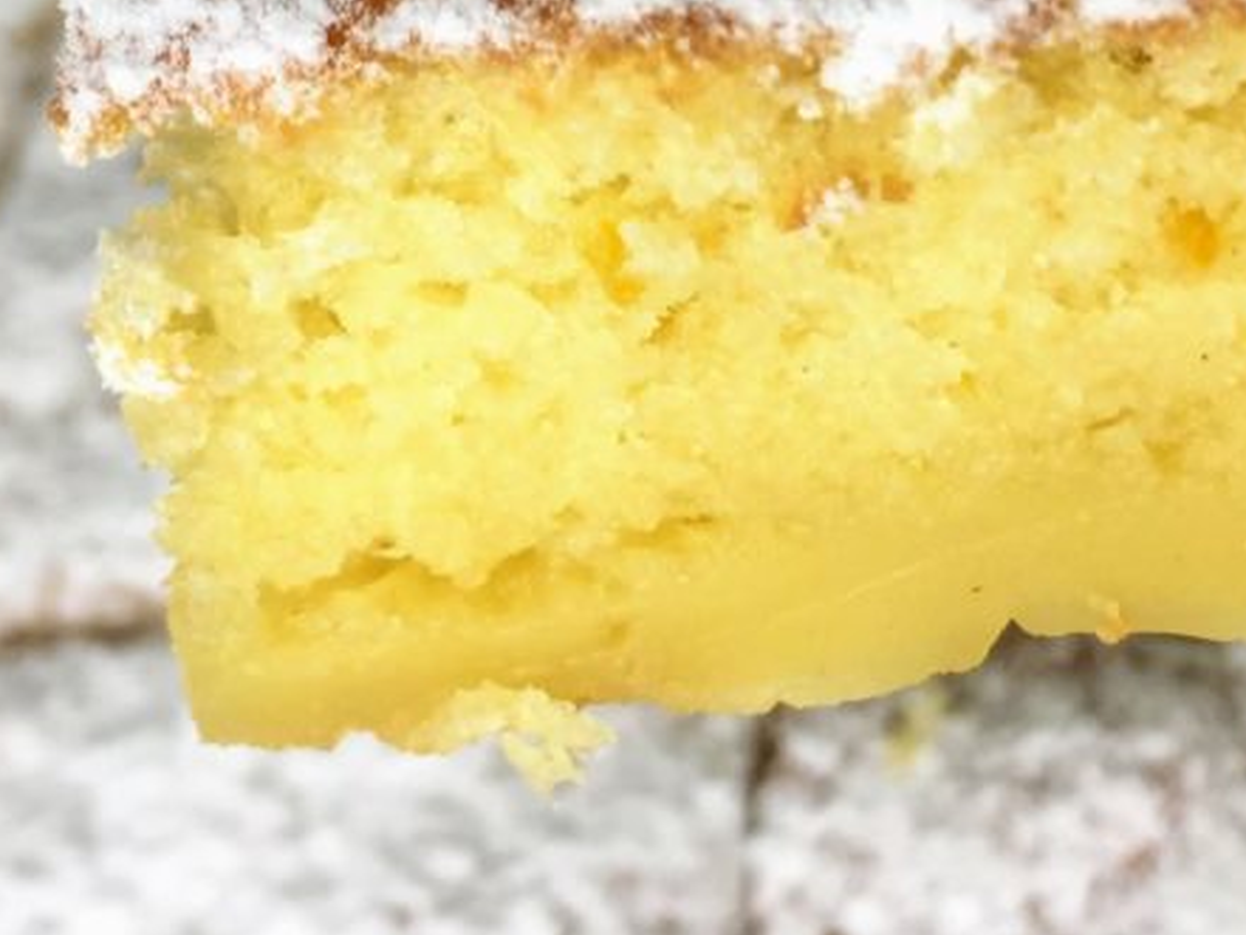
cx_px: 760
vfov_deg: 18.2
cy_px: -164
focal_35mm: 77
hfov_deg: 25.3
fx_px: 2772
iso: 32
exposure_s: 1/278
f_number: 2.2
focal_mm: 4.15
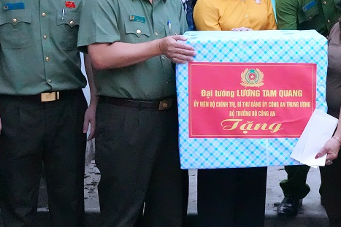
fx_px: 748
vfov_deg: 17.2
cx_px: 334
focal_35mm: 79
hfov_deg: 24.6
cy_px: 74
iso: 12800
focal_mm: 24
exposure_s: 1/1250
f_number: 2.8
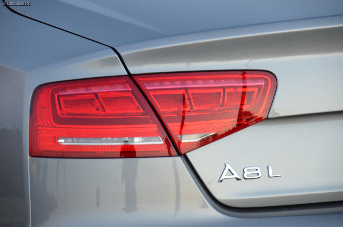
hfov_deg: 9.2
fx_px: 2139
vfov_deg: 6.1
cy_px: 114
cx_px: 172
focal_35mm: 225
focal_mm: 150
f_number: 5.6
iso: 1600
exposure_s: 1/50
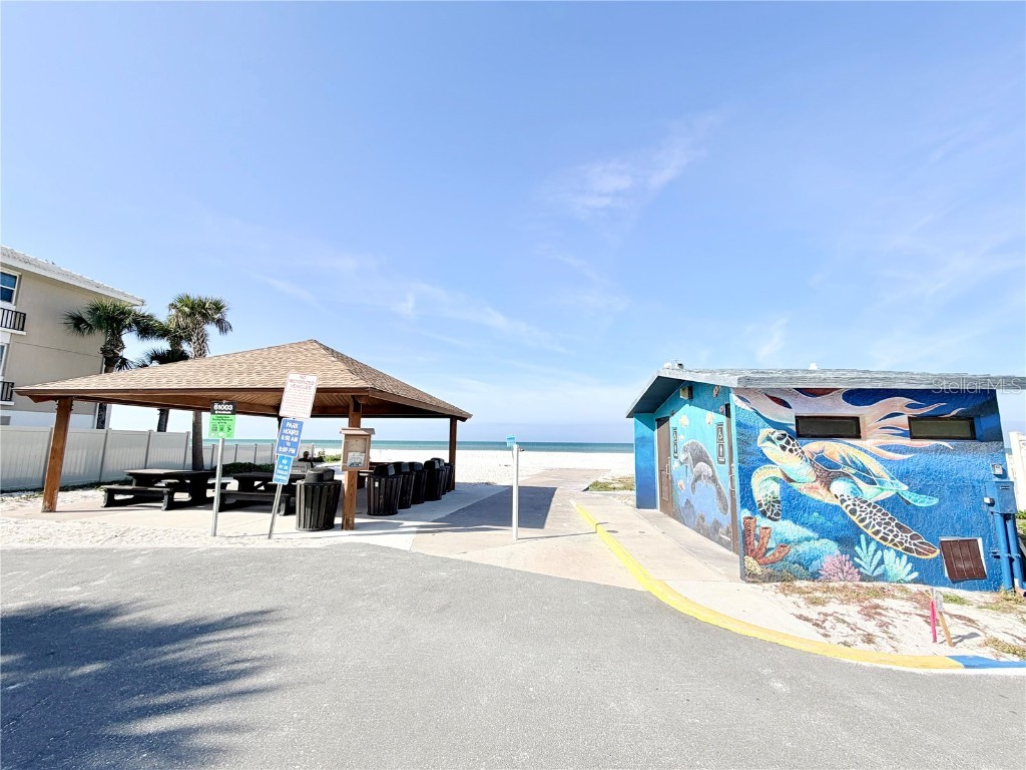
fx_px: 415
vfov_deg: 85.7
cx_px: 513
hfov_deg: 102.1
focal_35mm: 14
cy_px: 385
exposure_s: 1/1125
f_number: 2.2
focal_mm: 2.22
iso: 20
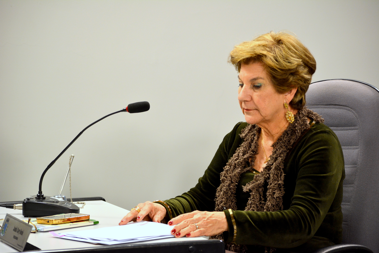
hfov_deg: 11.0
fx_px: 1975
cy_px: 126
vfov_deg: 7.3
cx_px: 190
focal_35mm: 188
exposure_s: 1/80
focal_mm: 125
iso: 400
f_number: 4.8
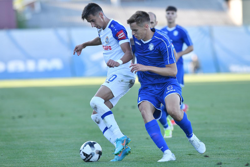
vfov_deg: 4.6
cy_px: 84
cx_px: 125
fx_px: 2083
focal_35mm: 300
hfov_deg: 6.9
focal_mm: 300
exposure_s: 1/1250
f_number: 5
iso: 800
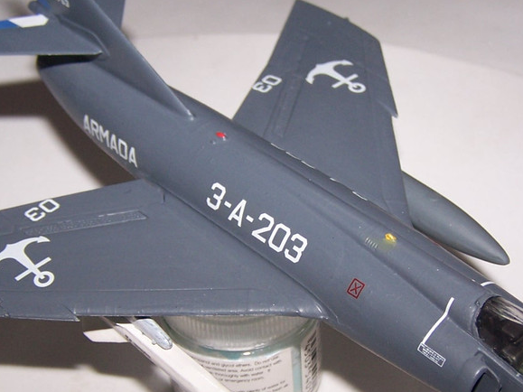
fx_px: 1057
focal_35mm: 70
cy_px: 250
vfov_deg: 21.0
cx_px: 305
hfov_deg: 27.7
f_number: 2.8
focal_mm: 6.3
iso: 80
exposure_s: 1/60
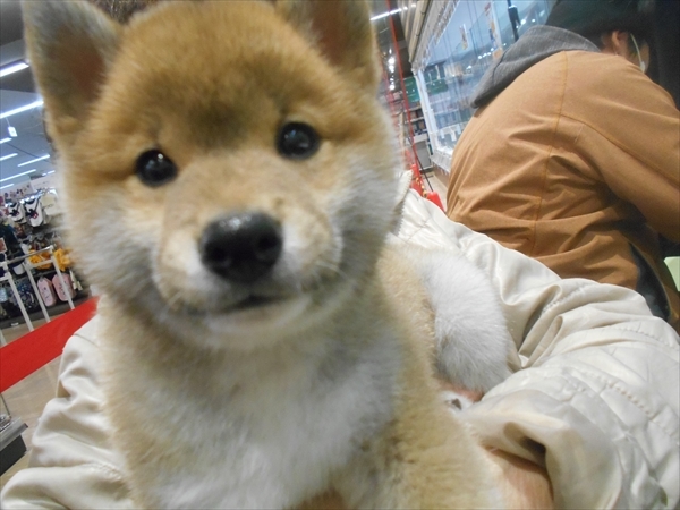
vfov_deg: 53.1
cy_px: 255
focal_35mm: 26
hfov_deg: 67.3
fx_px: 511
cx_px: 340
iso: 800
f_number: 3.2
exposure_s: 1/125
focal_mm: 4.6
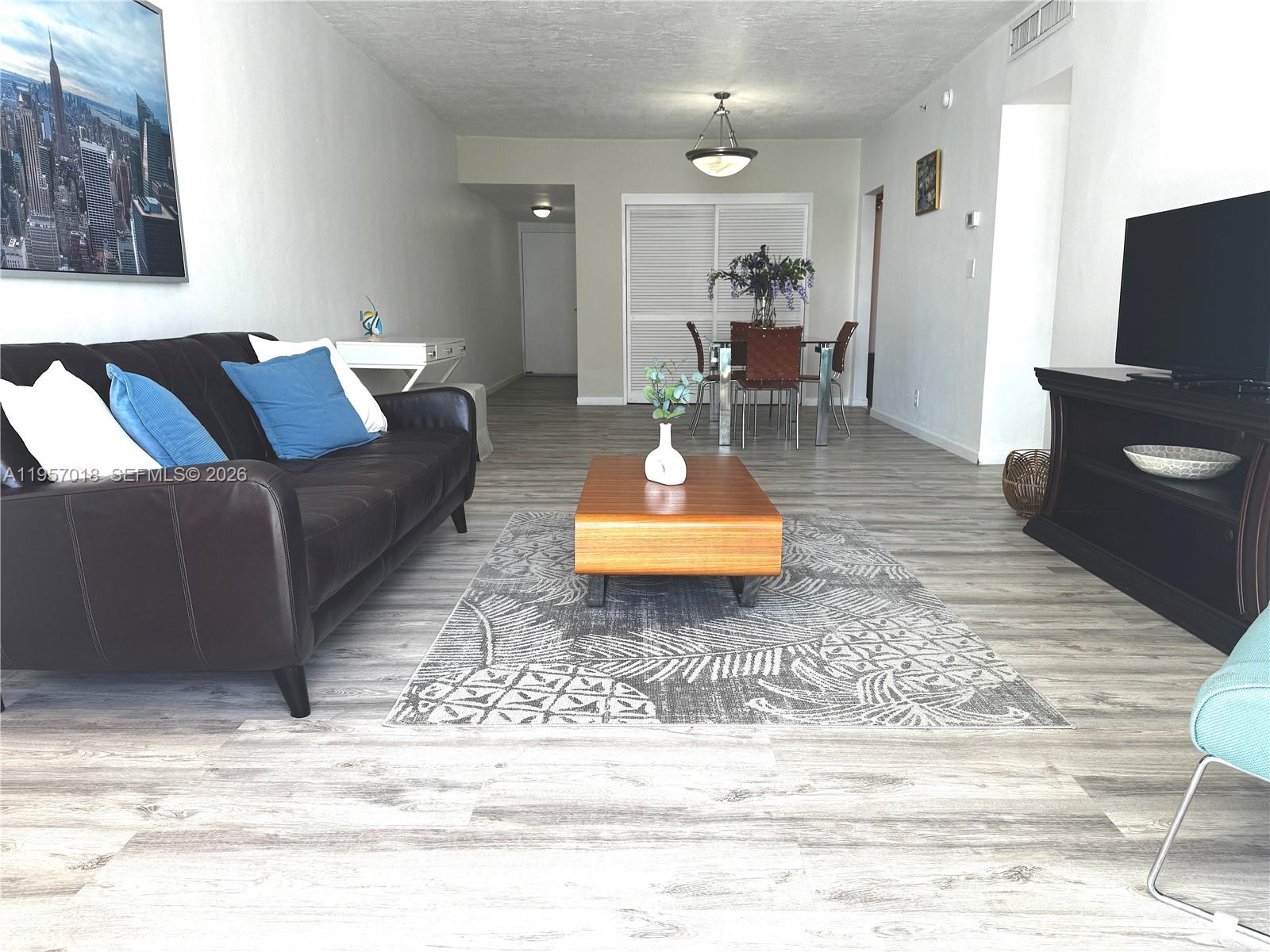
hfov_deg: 71.6
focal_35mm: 24
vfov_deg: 56.8
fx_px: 881
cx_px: 635
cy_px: 476
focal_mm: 6.76
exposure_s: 1/125
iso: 50
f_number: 1.78
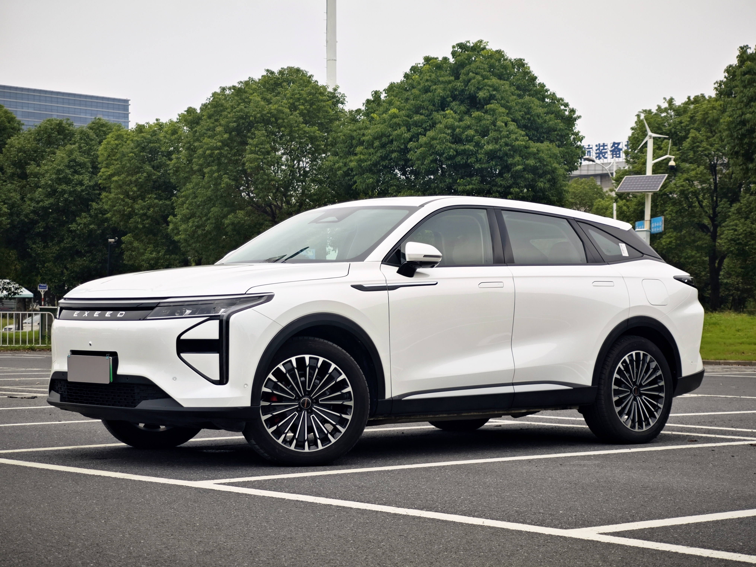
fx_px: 1638
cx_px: 378
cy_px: 284
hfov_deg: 26.0
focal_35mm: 75
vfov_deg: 19.6
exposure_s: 1/505
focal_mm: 9
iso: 50
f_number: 2
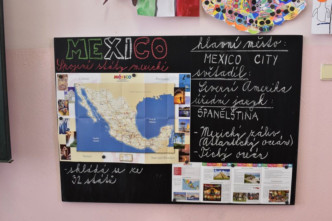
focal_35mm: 39
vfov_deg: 34.2
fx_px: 360
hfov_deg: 49.5
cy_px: 110
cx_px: 166
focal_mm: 26
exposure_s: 1/40
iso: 800
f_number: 8
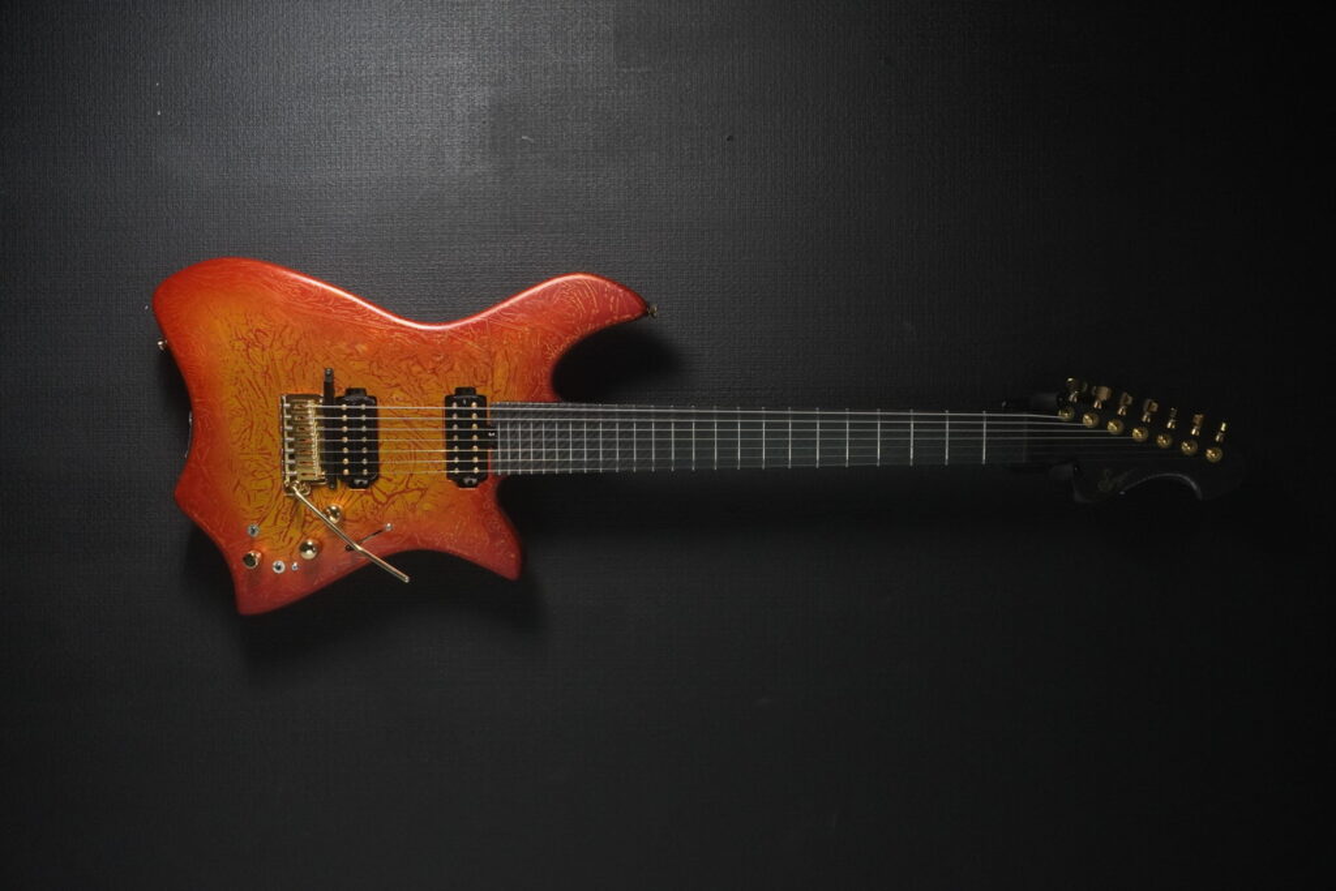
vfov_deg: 33.0
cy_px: 446
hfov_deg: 47.9
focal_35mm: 40
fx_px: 1503
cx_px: 668
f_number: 6.3
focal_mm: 27
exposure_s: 1/80
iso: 2000
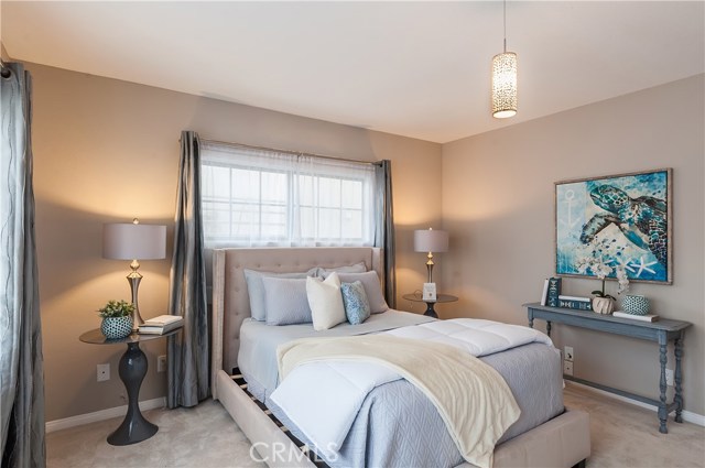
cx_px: 352
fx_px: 352
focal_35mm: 18
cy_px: 234
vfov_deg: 67.2
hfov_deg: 90.1
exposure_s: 1/2.5
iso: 200
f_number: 14
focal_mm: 12
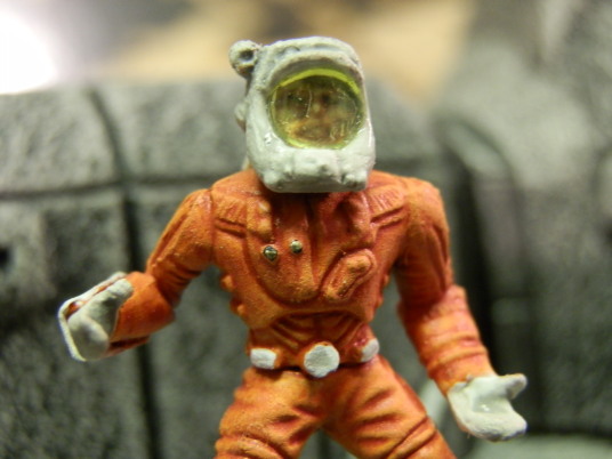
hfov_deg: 31.7
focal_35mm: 61
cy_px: 230
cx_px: 306
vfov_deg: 24.0
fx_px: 1078
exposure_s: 1/8
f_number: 3.7
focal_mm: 10.99
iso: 250
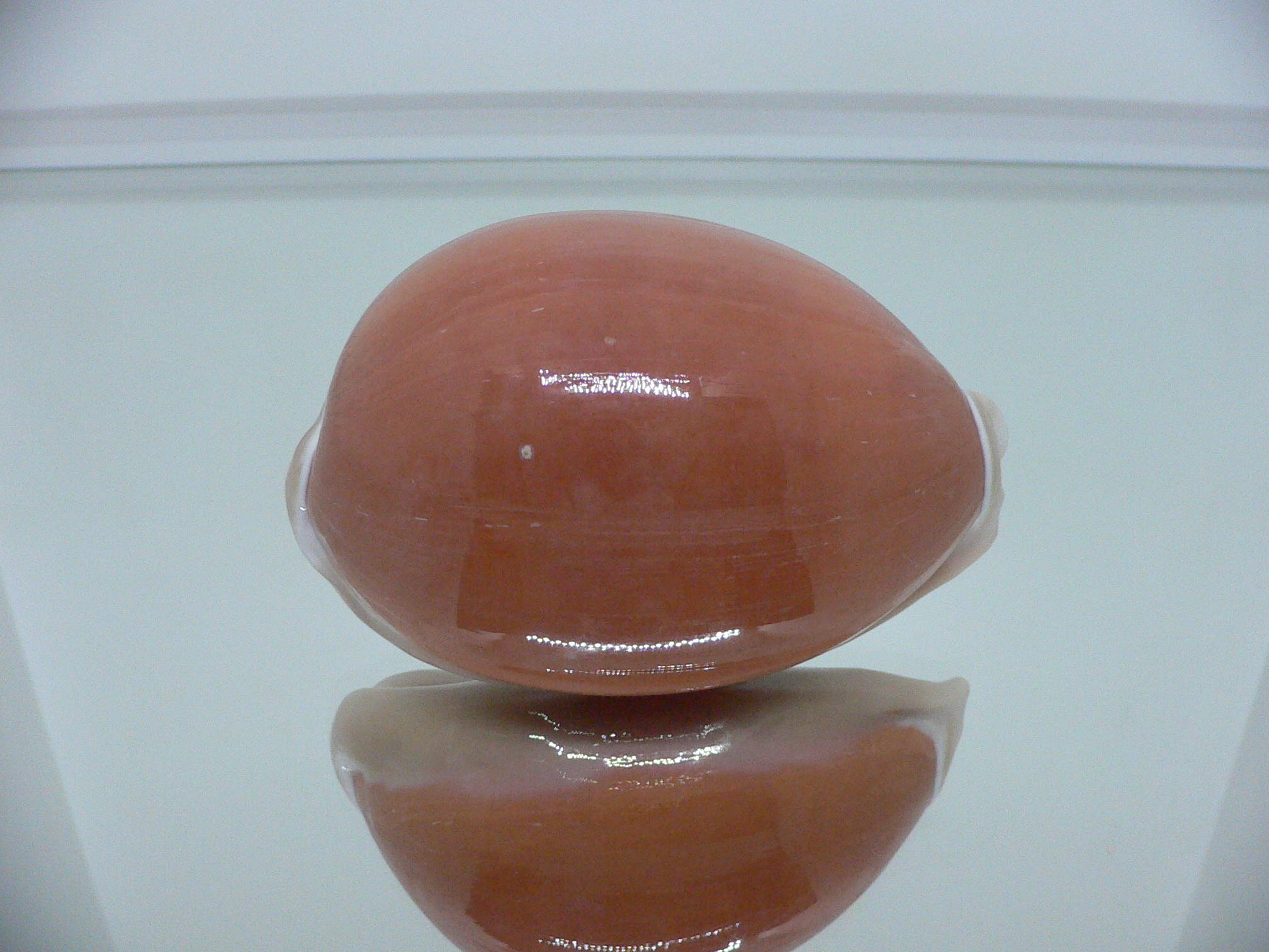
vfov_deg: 40.7
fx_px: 1283
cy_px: 476
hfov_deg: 52.6
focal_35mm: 35
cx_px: 634
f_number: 2.8
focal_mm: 4.6
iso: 200
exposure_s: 1/50
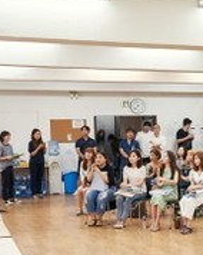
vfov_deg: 23.4
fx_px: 609
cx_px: 261
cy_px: 183
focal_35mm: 81
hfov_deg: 17.8
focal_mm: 24
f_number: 4
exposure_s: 1/160
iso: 2500
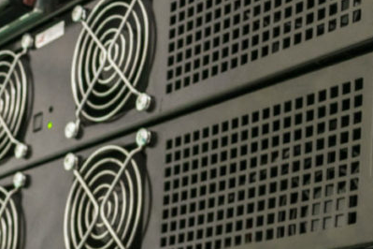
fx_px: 1150
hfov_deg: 18.4
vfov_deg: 11.4
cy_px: 463
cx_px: 136
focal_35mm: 111
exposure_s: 5
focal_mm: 18
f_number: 6.3
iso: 100
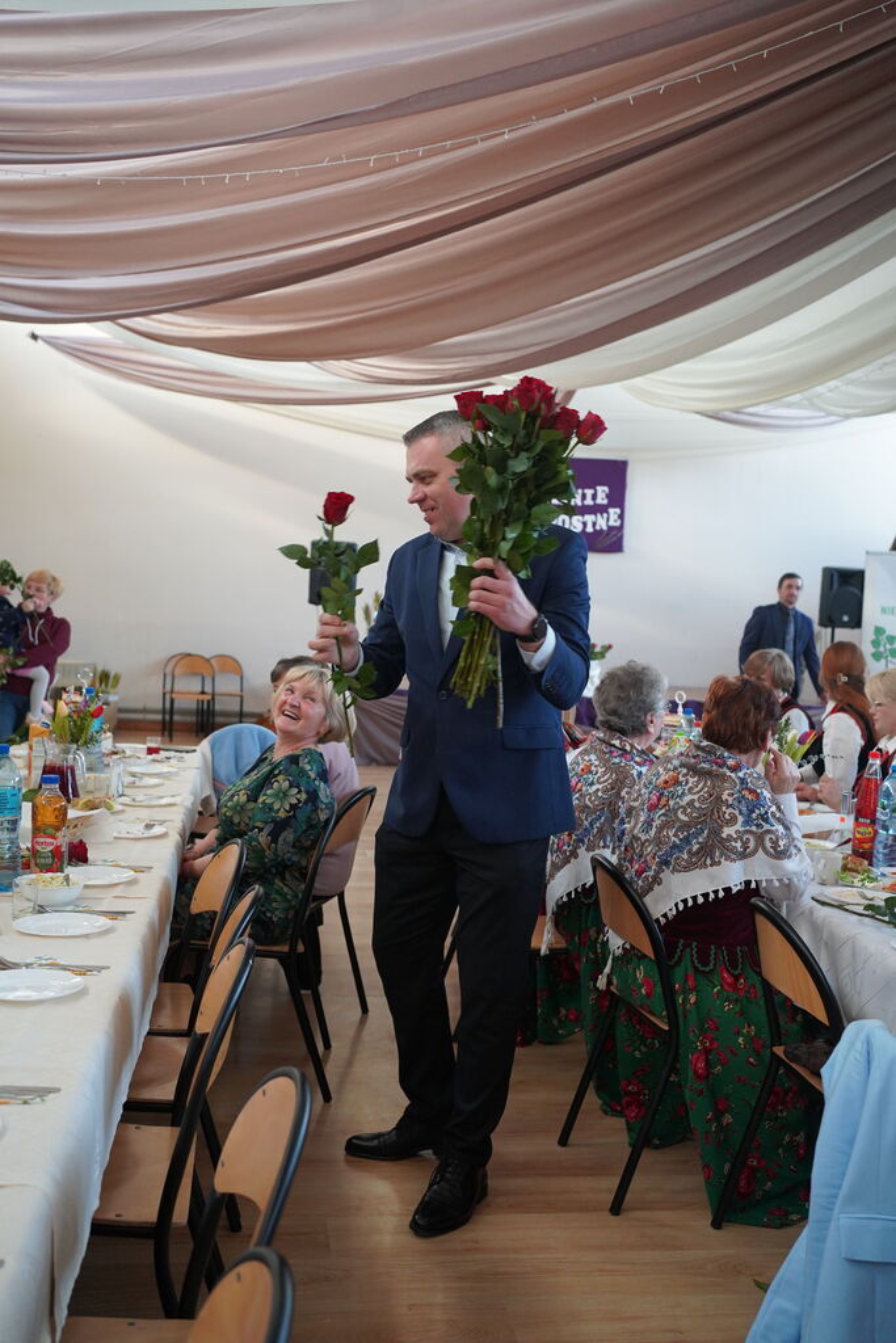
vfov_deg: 54.4
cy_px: 672
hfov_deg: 37.9
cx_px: 448
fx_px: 1306
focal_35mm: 35
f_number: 4
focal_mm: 35
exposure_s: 1/160
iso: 2500
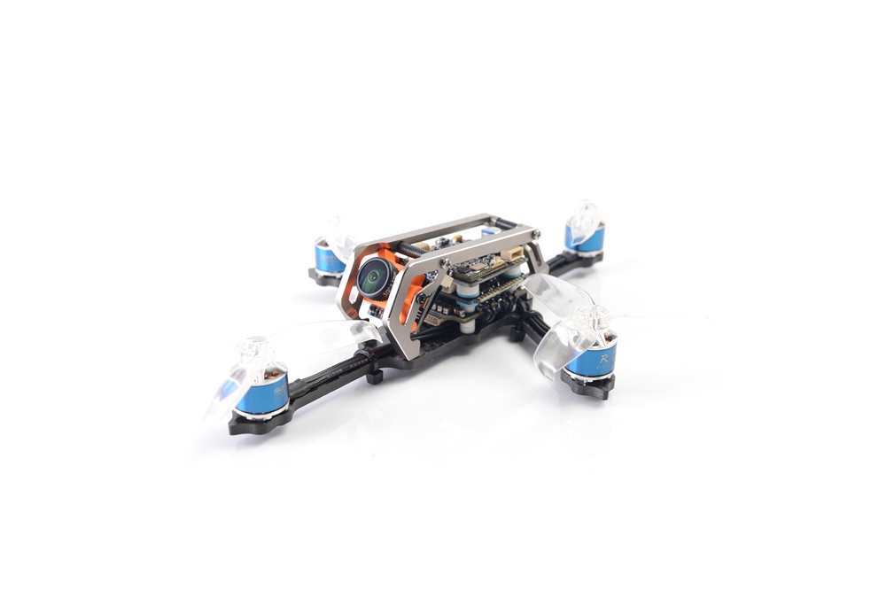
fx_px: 861
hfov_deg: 54.4
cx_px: 443
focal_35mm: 35
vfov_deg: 37.9
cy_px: 296
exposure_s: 1/100
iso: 200
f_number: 10
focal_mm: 35
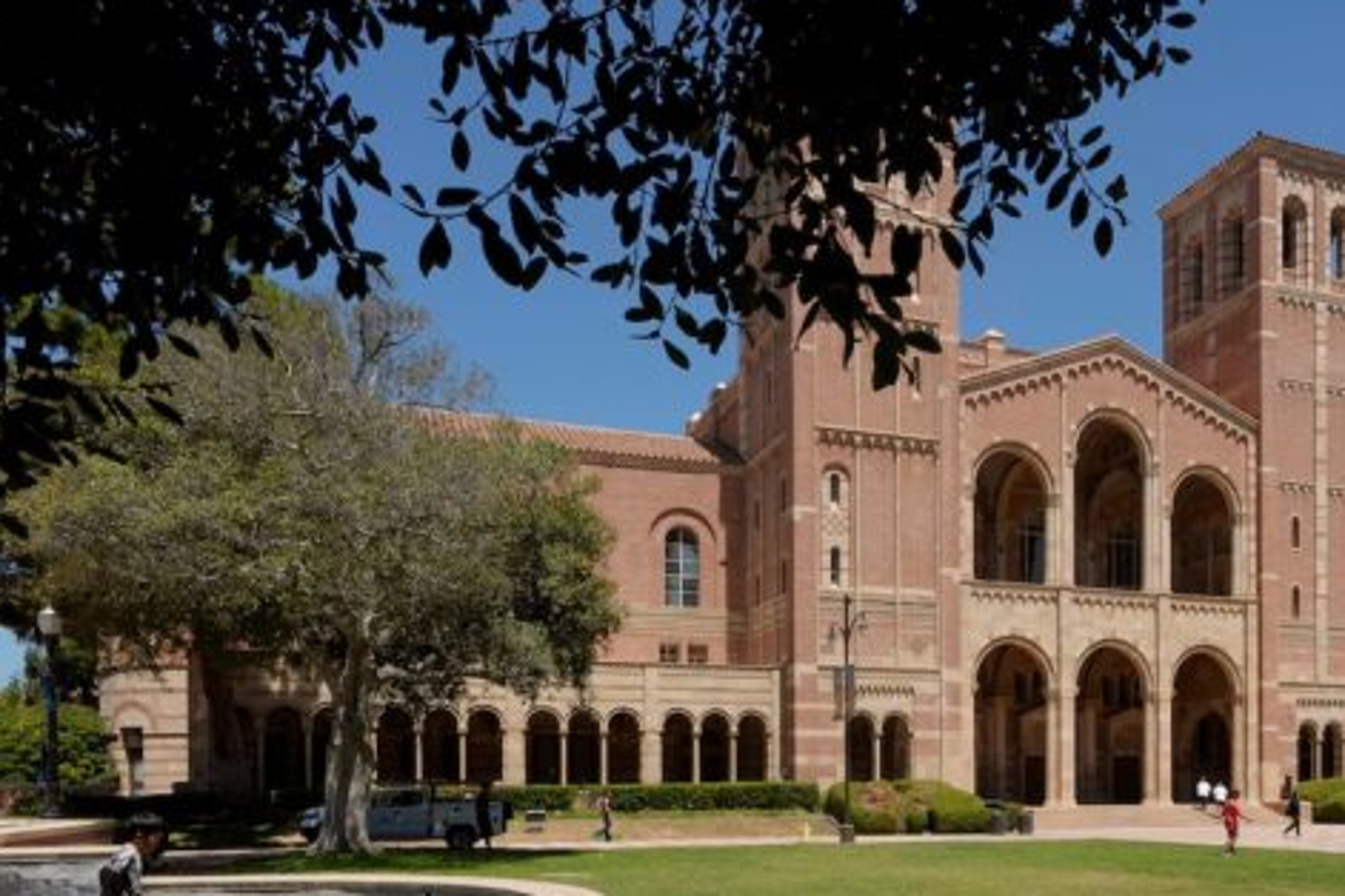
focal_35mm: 26
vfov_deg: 47.6
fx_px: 971
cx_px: 1014
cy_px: 676
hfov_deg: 65.1
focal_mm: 17
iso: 250
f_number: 13
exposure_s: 1/320
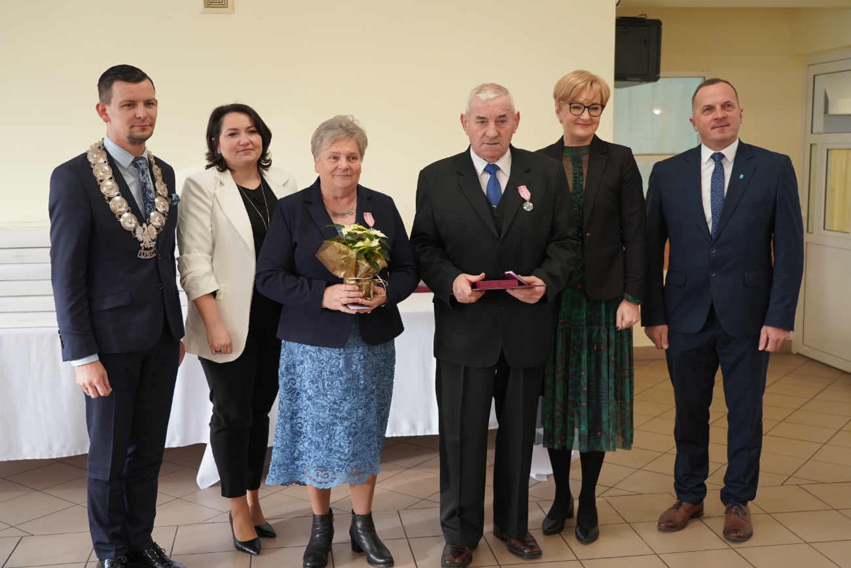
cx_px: 426
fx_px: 898
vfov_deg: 35.1
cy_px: 284
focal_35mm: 38
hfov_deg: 50.7
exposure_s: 1/160
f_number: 4
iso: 1250
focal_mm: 38
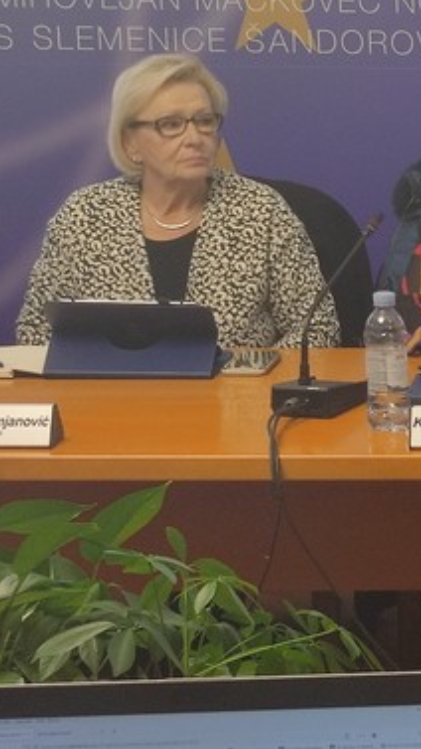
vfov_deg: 28.5
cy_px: 445
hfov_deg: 14.3
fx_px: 1469
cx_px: 765
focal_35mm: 74
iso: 284
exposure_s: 1/50
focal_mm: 4.7
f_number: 1.79
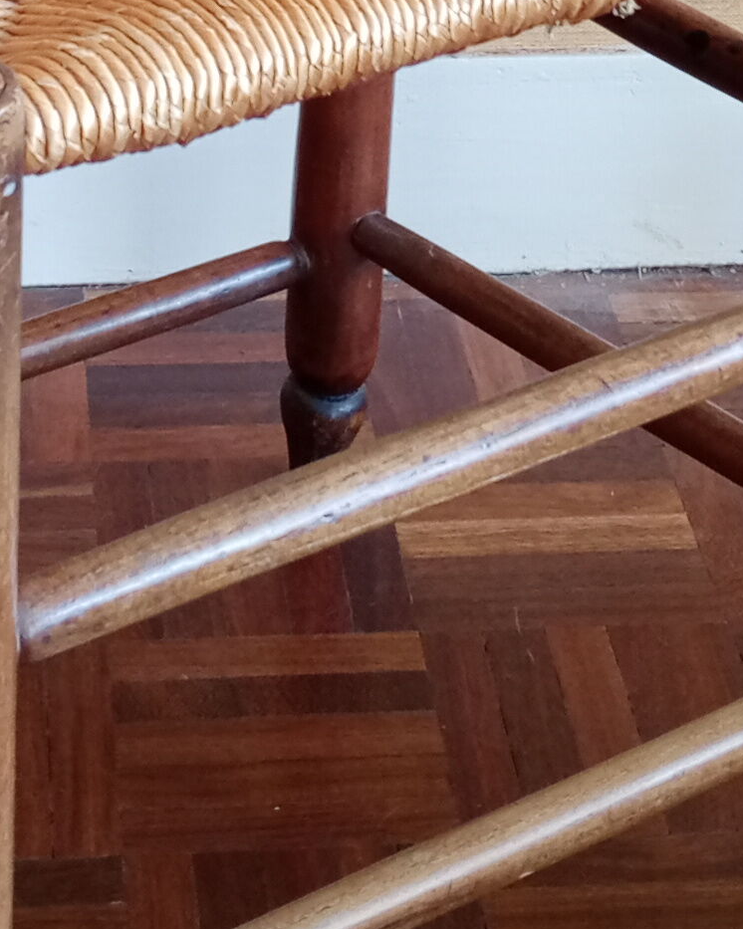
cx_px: 222
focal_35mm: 120
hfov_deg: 12.8
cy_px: -244
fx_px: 3300
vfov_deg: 15.3
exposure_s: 1/33.3
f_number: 1.8
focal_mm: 4.05
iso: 180
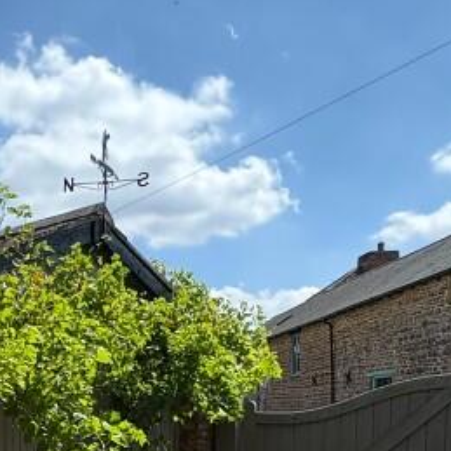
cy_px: 467
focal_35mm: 49
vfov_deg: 31.6
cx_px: -30
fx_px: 722
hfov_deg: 31.3
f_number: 2.2
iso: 64
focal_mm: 2.22
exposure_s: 1/1094
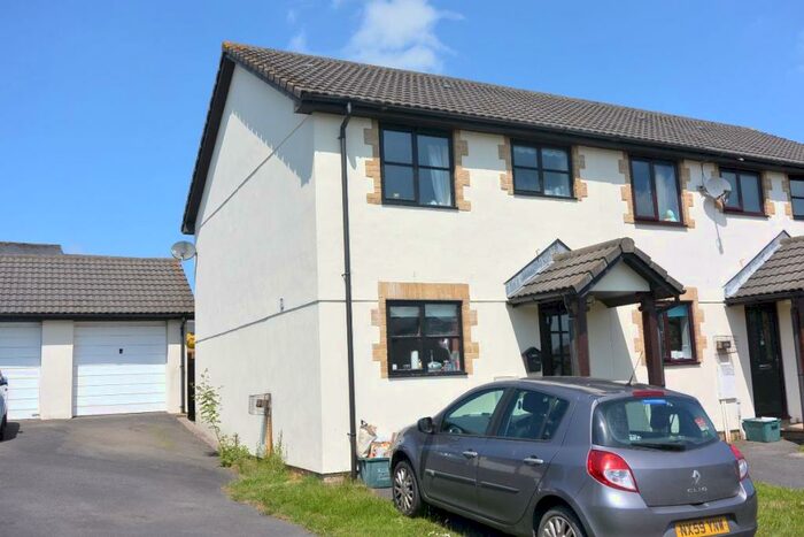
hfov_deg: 55.8
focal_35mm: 34
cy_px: 268
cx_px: 402
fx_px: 759
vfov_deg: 38.9
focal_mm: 12.7
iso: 160
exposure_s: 1/800
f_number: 5
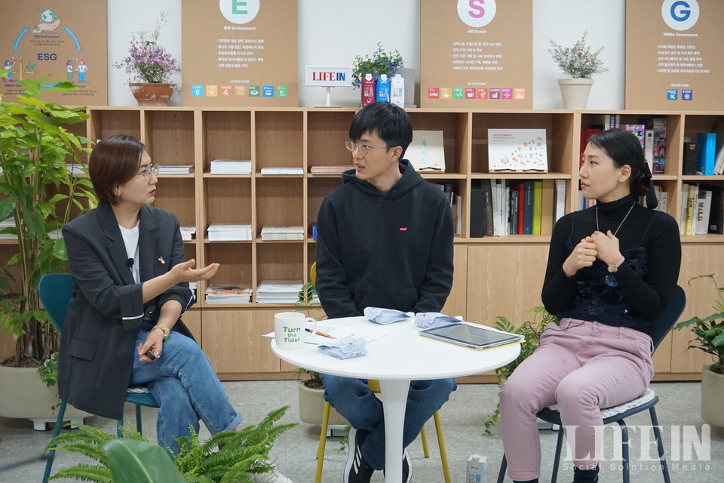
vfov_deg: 29.9
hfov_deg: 43.6
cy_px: 242
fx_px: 905
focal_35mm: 45
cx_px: 362
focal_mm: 30
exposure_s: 1/160
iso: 2500
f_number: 5
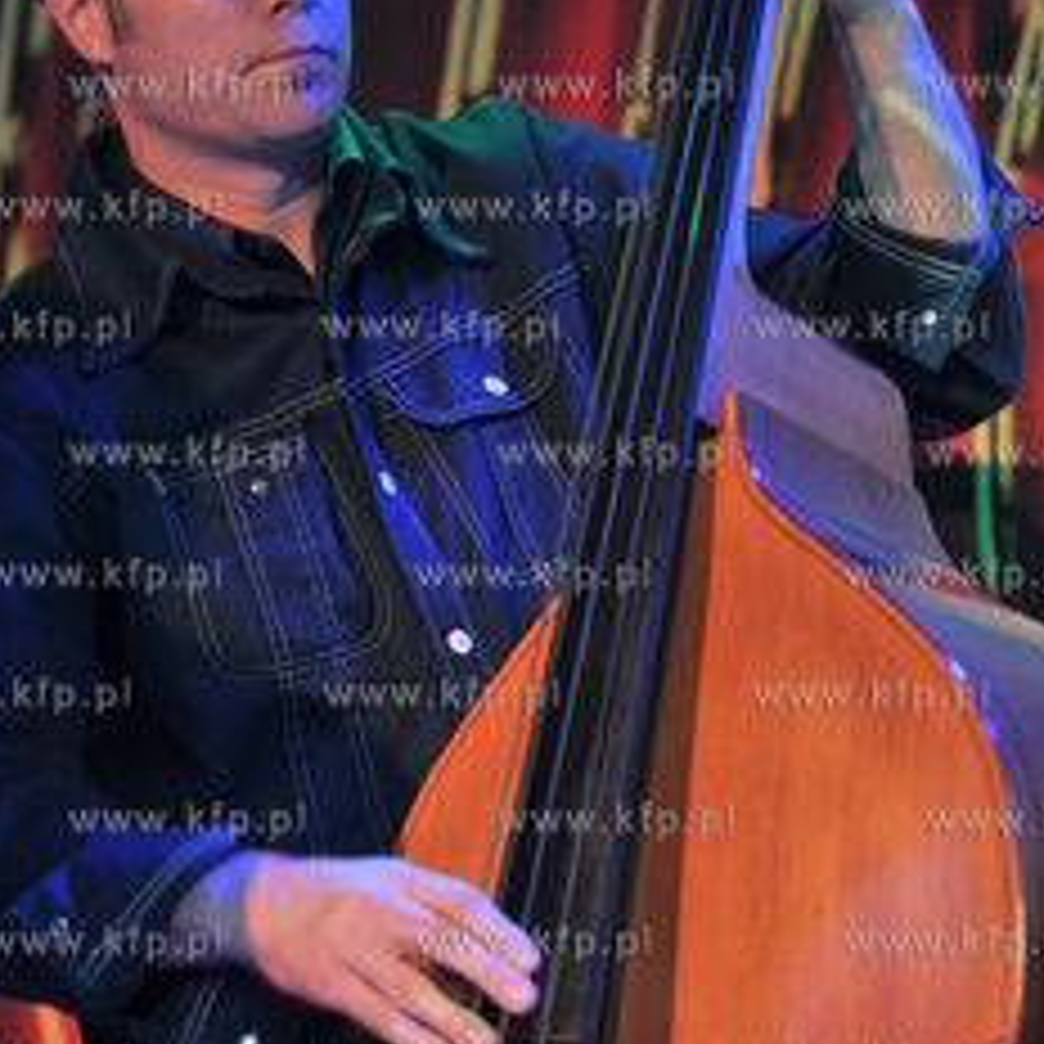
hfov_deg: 7.0
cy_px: 446
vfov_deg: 7.0
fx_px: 8496
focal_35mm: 249
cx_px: 472
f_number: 2.8
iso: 3200
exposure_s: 1/125
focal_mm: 170
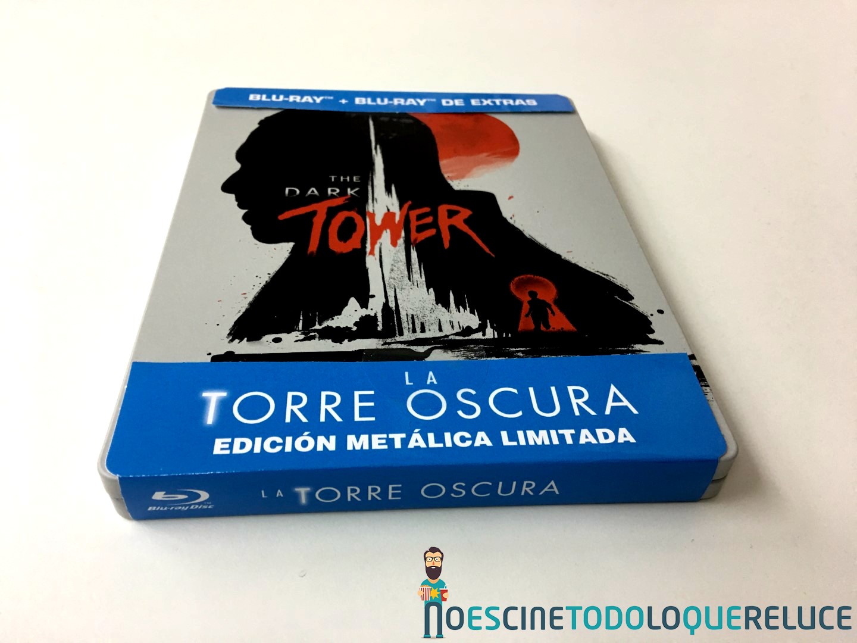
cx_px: 428
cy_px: 322
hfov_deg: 61.7
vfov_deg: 48.2
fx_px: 718
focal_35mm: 29
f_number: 2.2
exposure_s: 1/17
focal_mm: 4.15
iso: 50
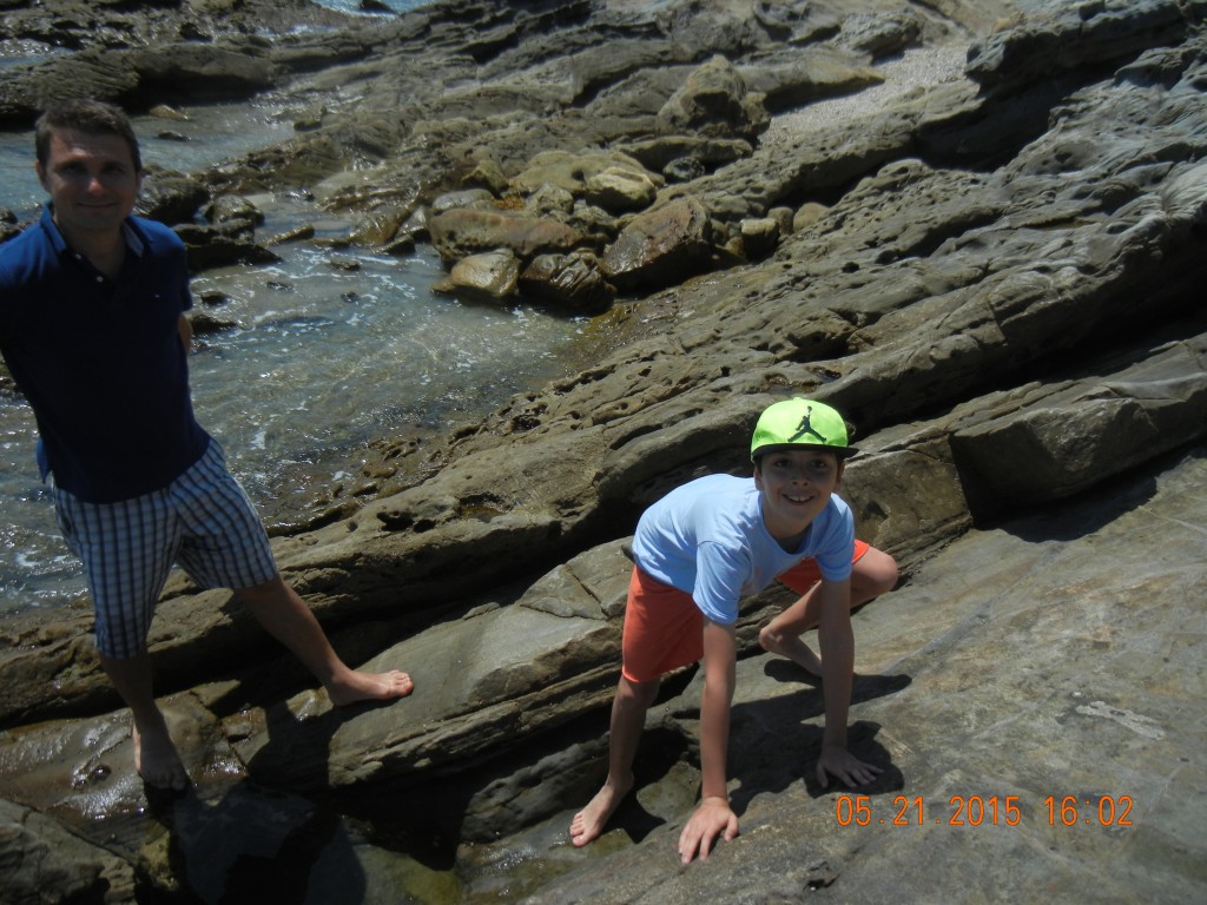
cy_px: 452
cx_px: 604
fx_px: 1046
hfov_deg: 60.0
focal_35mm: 30
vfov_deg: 46.8
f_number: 7
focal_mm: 5.4
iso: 160
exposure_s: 1/755
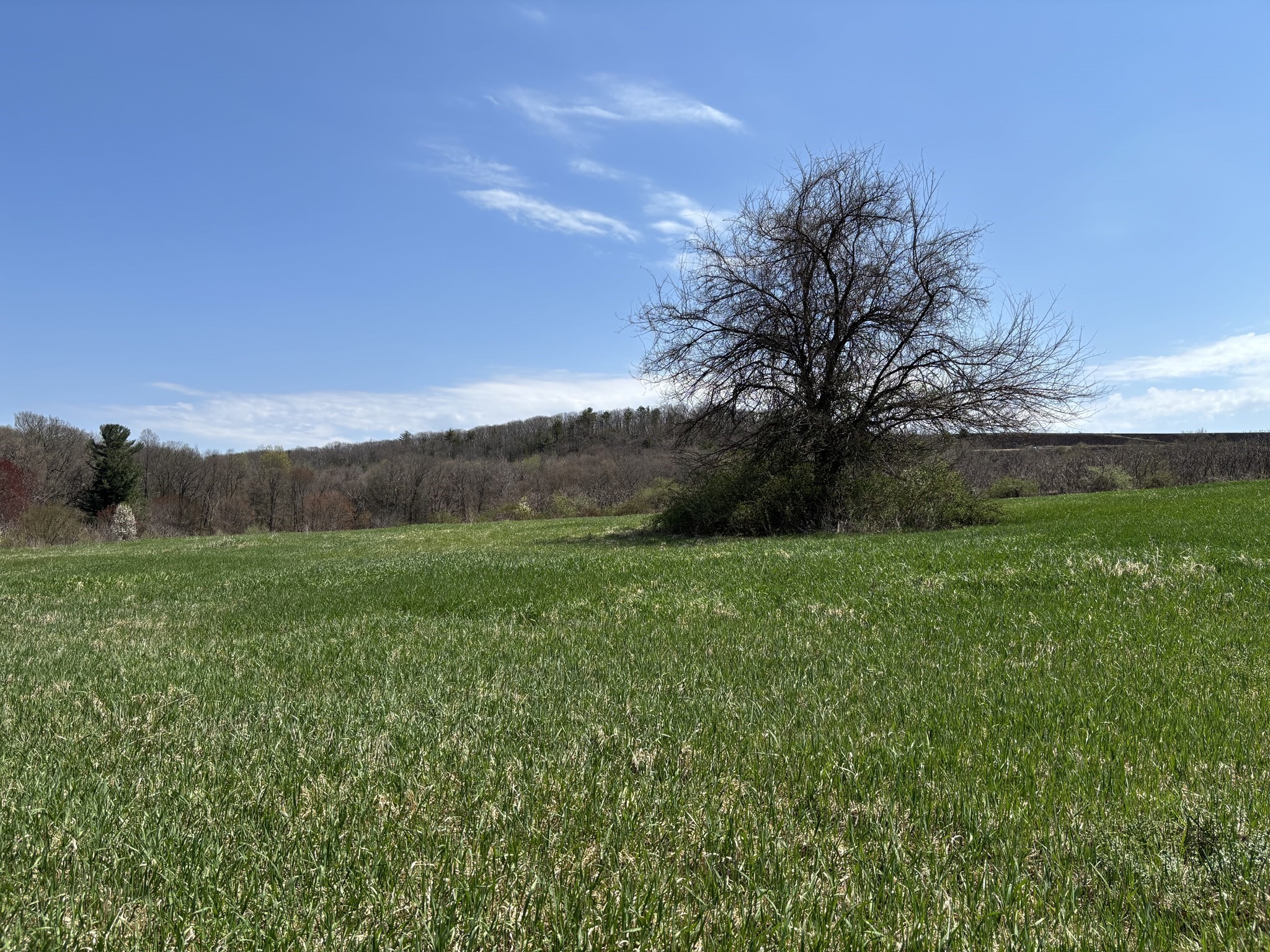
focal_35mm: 26
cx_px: 635
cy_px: 476
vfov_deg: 53.1
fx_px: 954
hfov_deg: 67.3
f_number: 1.6
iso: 50
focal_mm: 5.96
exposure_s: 1/4082
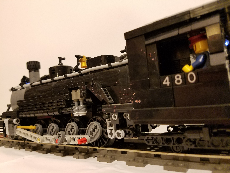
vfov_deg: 53.1
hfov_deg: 67.3
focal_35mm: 26
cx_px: 115
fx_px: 173
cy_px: 86
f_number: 1.7
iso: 200
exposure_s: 1/17
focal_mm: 4.2
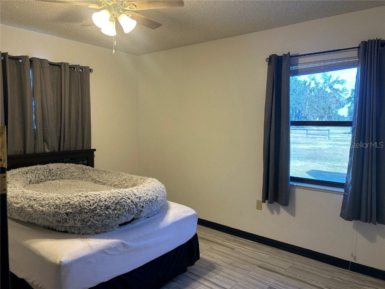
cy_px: 144
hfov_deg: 67.3
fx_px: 289
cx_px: 192
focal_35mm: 26
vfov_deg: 53.1
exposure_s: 1/60
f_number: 1.5
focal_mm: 5.7
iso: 100
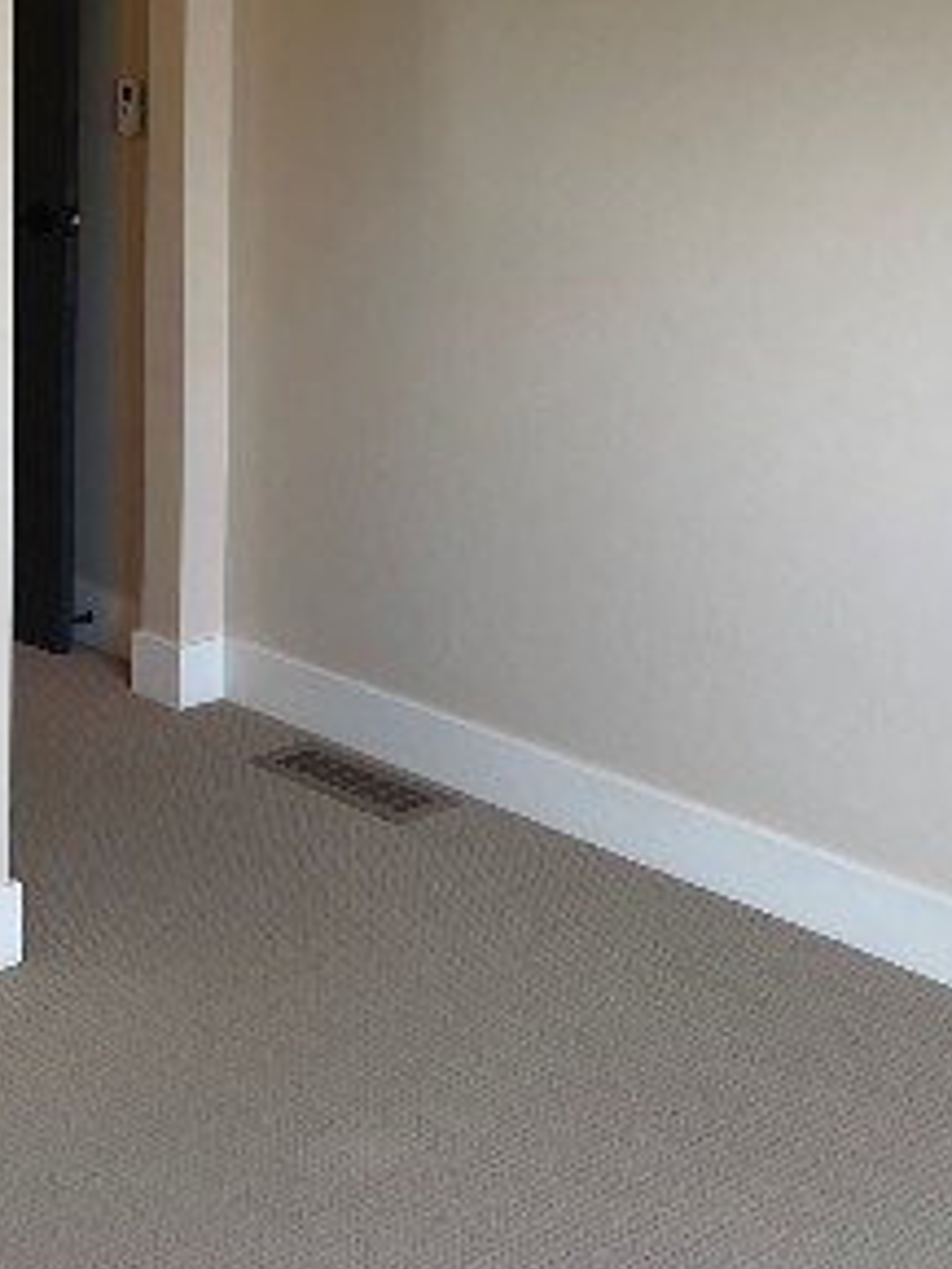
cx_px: 290
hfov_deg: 21.2
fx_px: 2528
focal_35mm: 69
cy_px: 136
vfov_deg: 27.2
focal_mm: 4.2
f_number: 1.6
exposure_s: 1/121
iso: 80
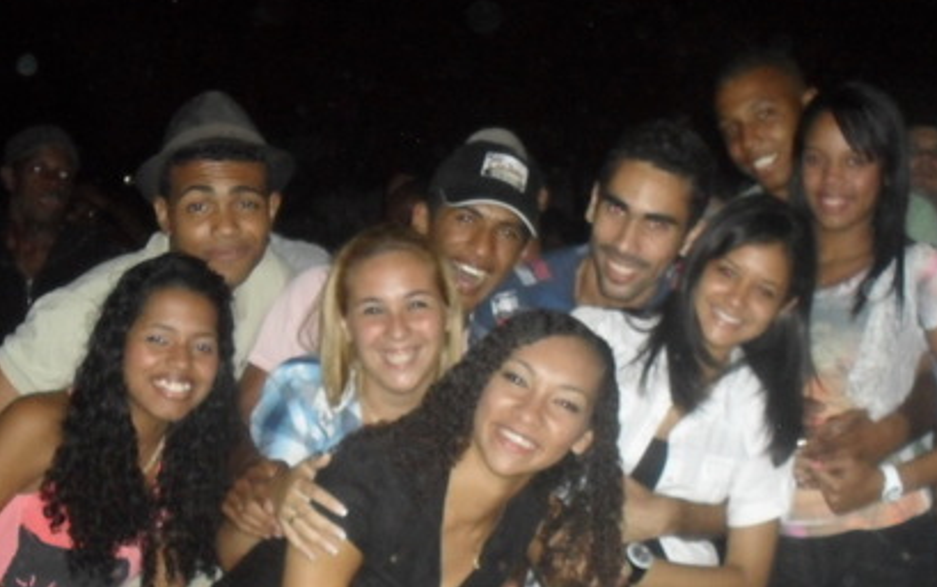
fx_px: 1482
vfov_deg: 22.2
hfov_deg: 35.1
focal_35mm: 58
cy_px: 424
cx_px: 511
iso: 400
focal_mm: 6.3
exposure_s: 1/45
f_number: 3.2
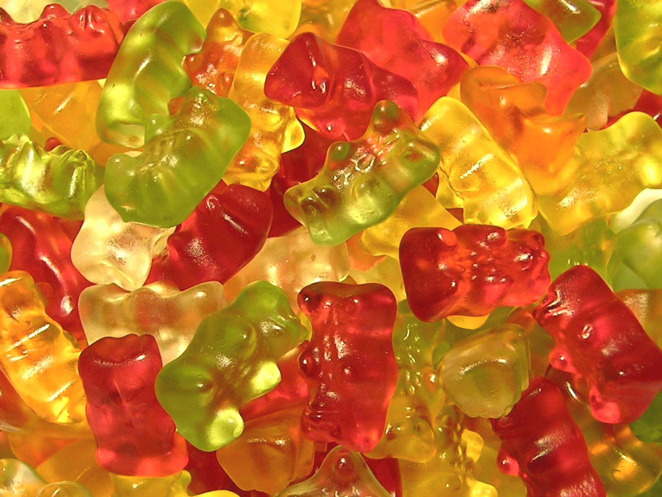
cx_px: 331
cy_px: 248
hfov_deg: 51.4
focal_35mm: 36
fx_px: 688
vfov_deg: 39.7
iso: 50
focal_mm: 5.6
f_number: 2.8
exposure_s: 1/61.5
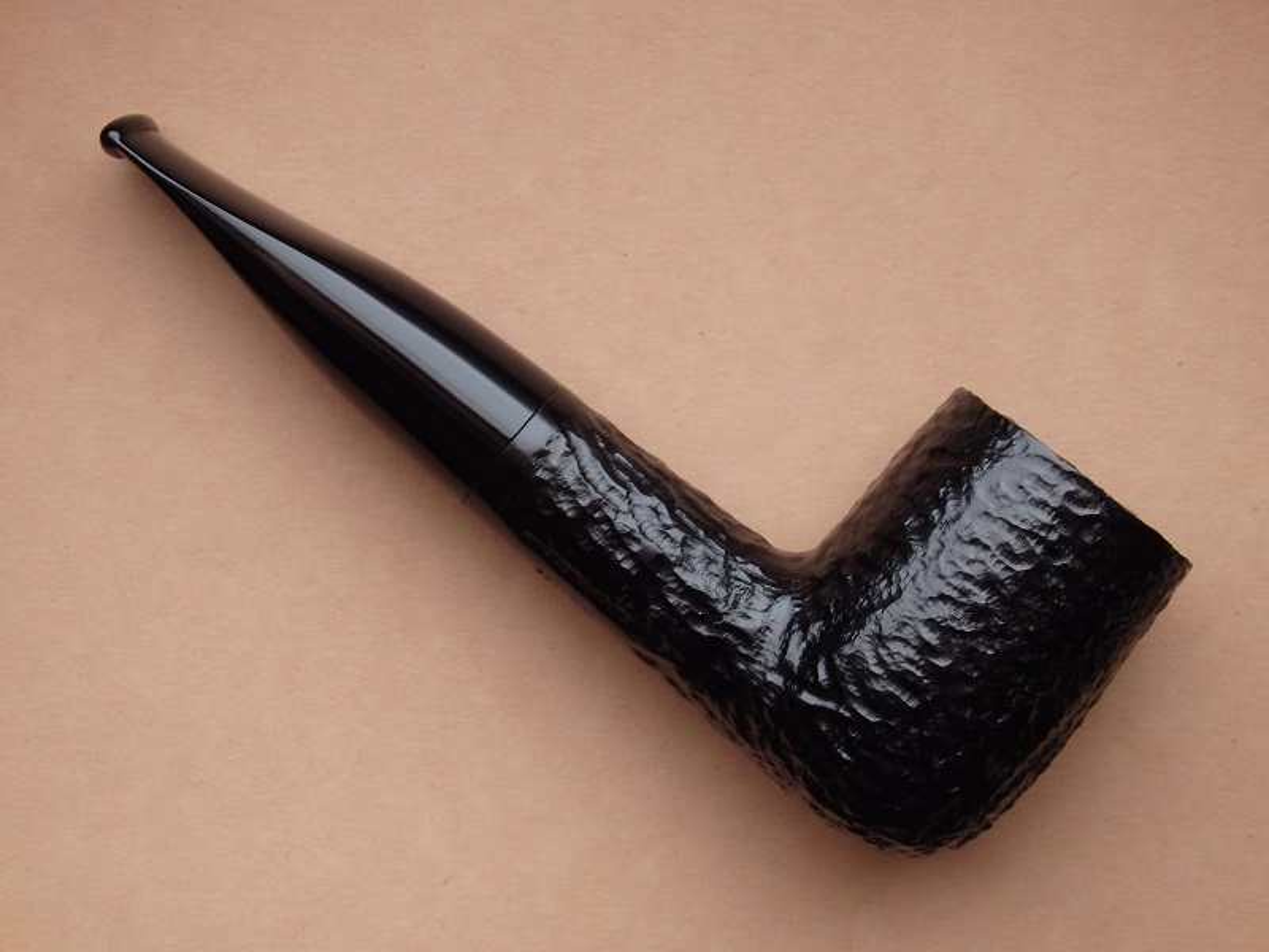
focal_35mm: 60
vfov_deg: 24.4
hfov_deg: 32.2
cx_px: 634
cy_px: 476
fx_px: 2200
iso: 125
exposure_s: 1/6
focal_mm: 10.8
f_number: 4.2
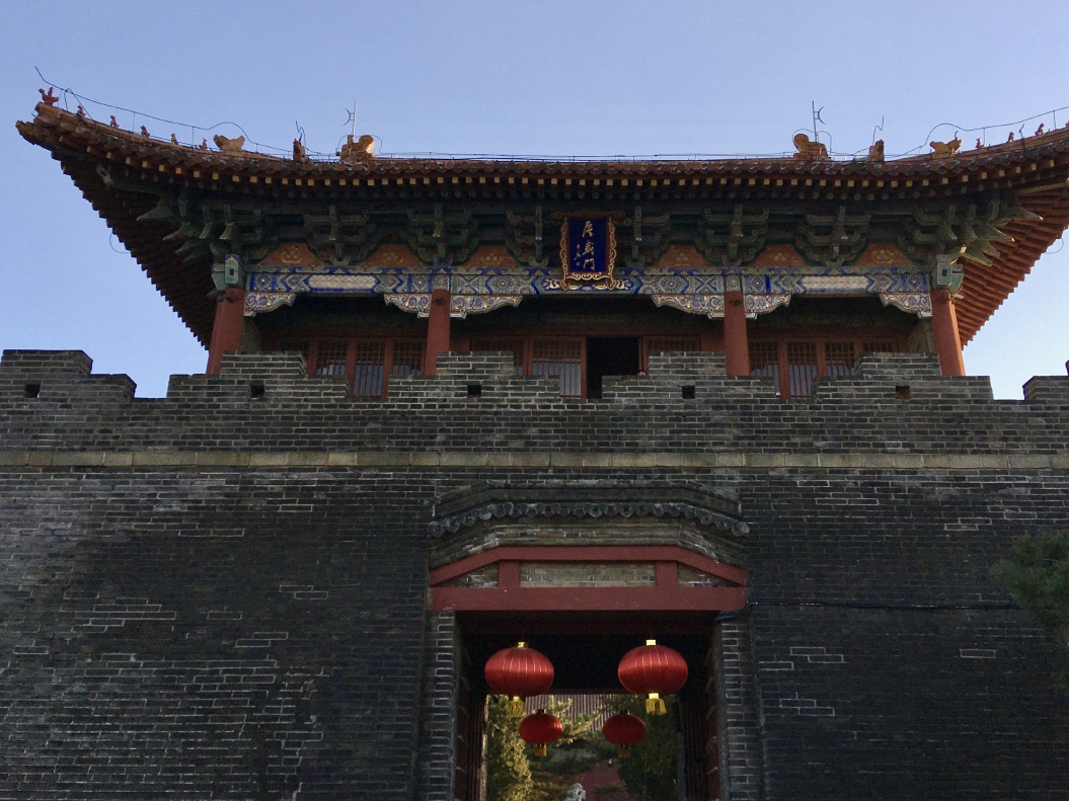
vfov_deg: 42.9
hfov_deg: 55.3
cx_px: 589
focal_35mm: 33
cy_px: 378
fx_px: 1019
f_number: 2.2
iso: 25
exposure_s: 1/818
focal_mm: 4.15
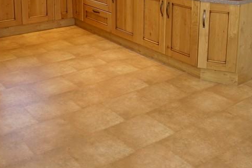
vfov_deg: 25.1
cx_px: 154
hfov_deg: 38.7
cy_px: -1
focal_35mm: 51
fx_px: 357
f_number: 4
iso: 500
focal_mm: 16
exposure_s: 1/60
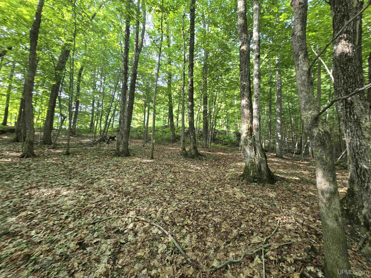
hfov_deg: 106.2
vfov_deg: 89.9
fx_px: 139
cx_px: 186
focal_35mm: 13
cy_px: 139
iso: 160
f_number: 2.2
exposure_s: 1/100
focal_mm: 2.2
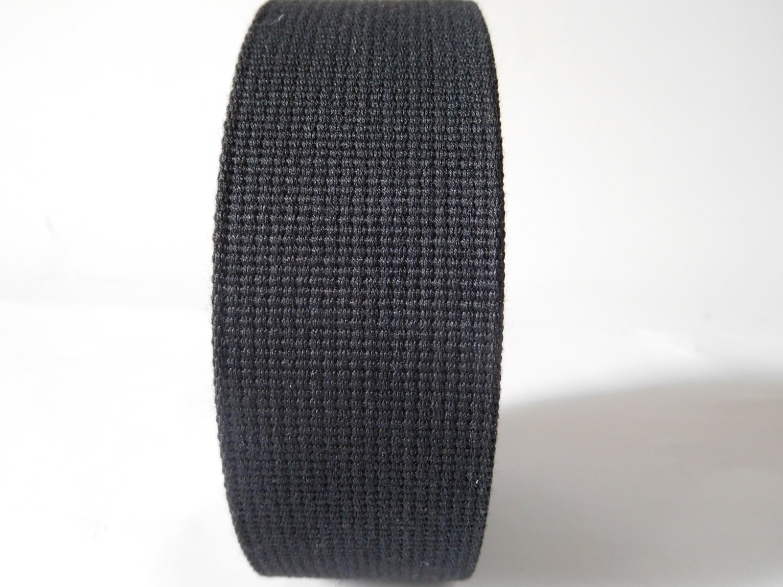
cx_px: 392
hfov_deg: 69.4
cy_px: 294
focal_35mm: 25
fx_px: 565
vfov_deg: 54.9
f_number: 3.4
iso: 360
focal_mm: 4.5
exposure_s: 1/30
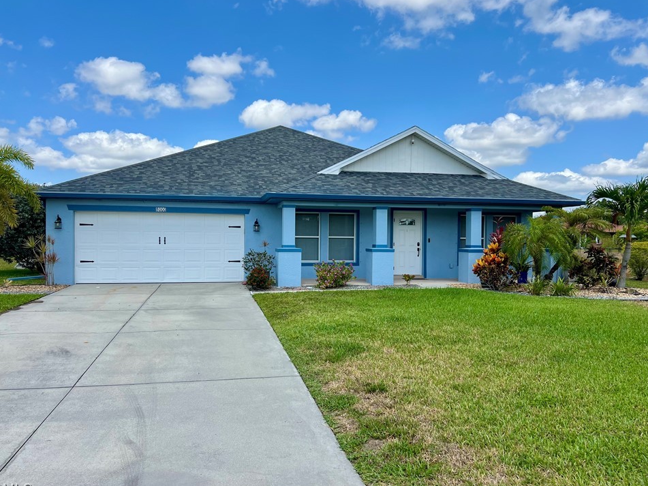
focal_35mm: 28
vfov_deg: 49.7
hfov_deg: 63.4
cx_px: 316
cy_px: 243
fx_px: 524
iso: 50
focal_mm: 5.7
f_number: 1.5
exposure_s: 1/4444
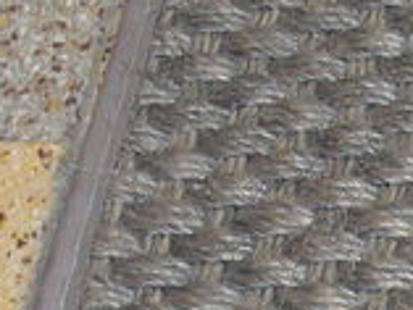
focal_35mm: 236
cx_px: 1023
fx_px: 2818
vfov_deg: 6.3
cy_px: 302
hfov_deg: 7.7
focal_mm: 6.1
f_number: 2.8
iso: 100
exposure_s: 1/30
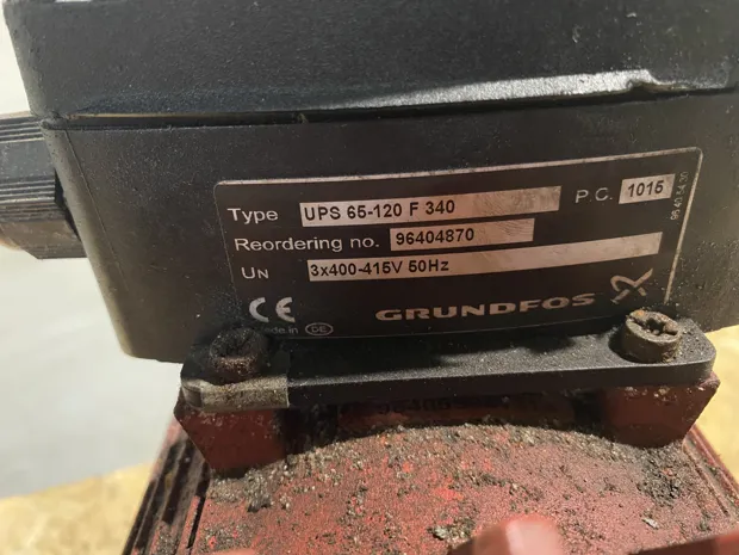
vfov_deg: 54.9
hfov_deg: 69.4
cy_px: 278
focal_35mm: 25
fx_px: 534
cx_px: 370
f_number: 1.8
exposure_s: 1/25
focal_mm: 4.25
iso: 800
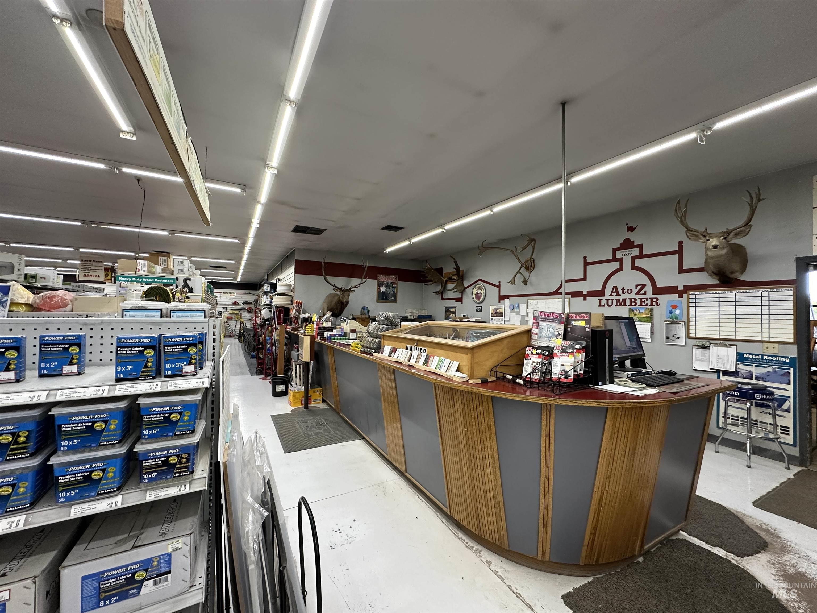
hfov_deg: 102.1
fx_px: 330
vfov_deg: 85.7
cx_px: 408
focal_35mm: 14
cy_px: 306
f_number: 2.2
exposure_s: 1/120
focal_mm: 2.22
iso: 250
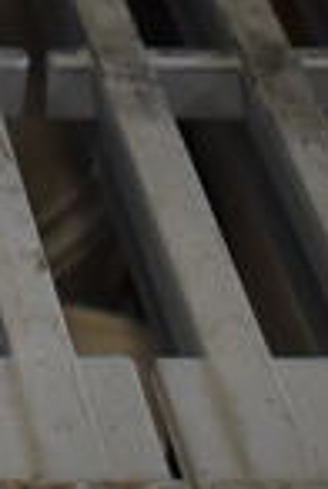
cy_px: -591
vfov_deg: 9.9
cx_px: -562
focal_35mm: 187
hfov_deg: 6.8
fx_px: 2543
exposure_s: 1/125
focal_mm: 20
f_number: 3.8
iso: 1100
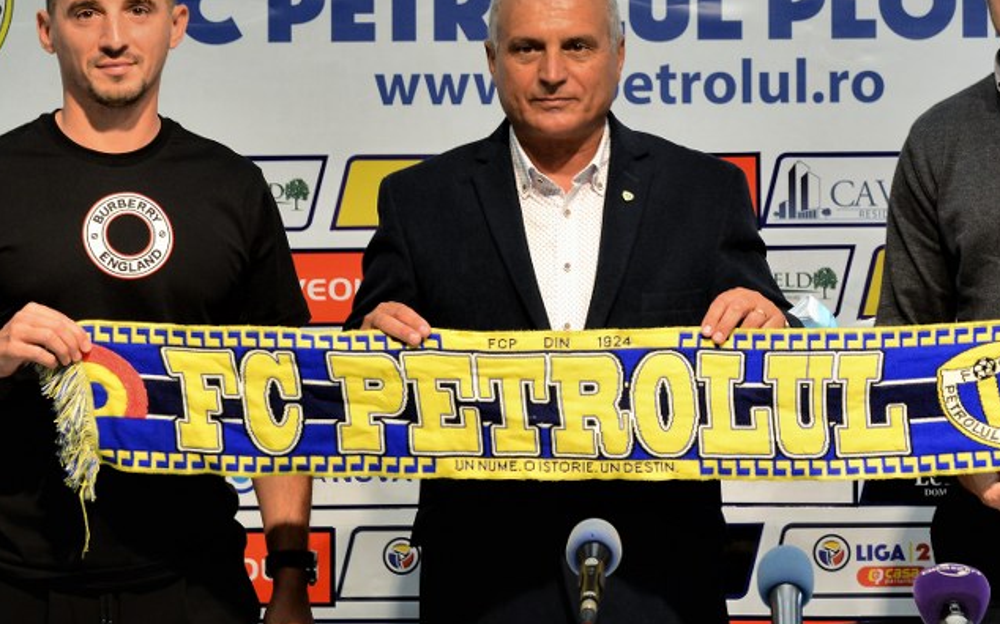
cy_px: 47
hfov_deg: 8.7
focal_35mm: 241
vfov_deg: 5.4
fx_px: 6567
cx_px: 578
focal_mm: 125
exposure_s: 1/125
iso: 1600
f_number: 6.3
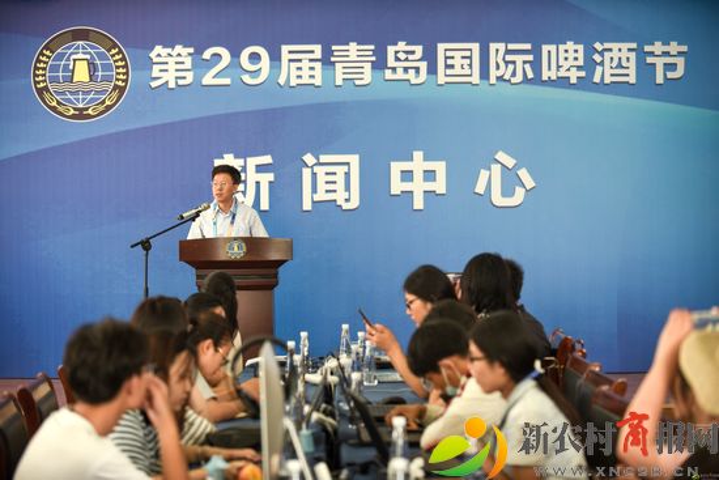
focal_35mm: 82
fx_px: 1638
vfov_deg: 16.7
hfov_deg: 24.8
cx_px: 360
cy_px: 240
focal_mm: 82
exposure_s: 1/160
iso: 500
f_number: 2.8
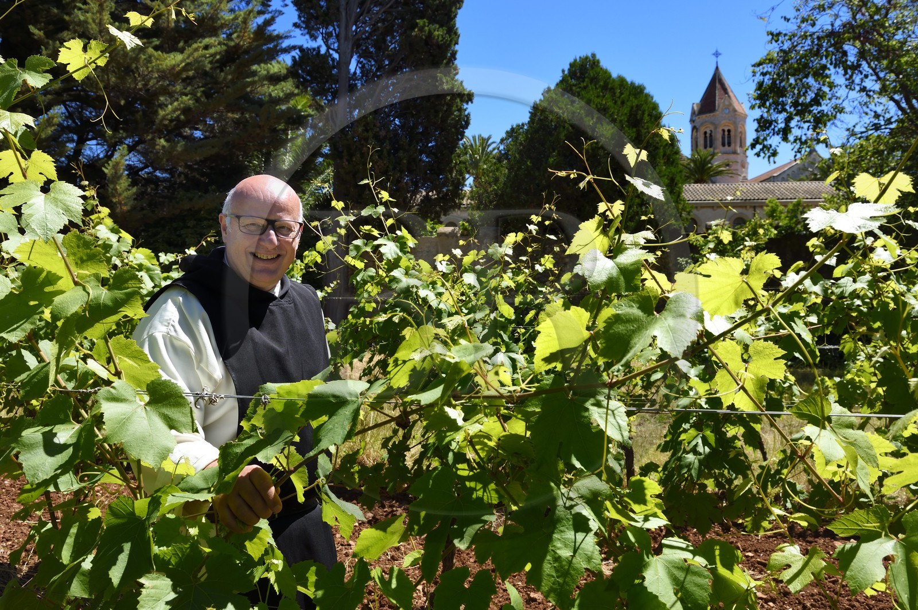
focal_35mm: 26
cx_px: 459
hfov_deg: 69.4
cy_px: 305
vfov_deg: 49.5
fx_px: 662
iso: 200
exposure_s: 1/250
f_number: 9
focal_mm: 26
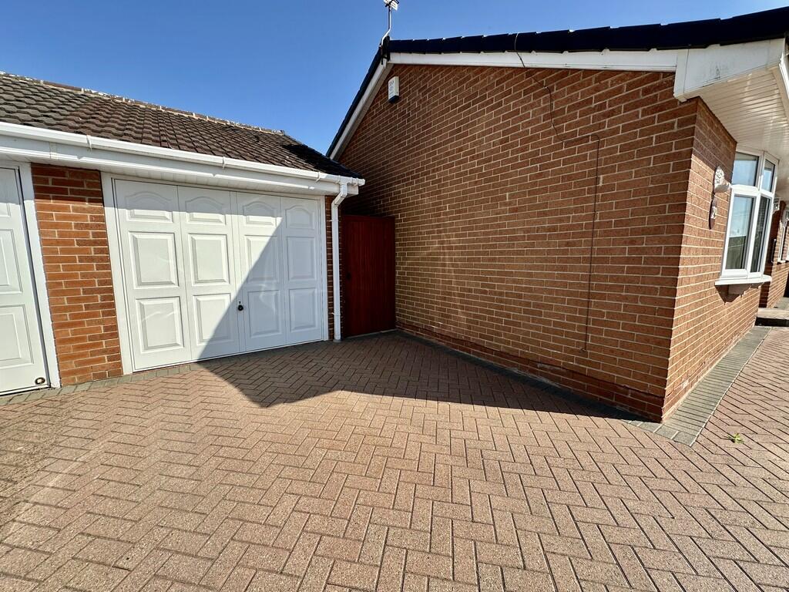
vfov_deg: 85.7
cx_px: 394
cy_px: 296
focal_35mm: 14
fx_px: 319
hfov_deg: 102.1
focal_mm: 2.22
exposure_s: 1/807
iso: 40
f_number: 2.2
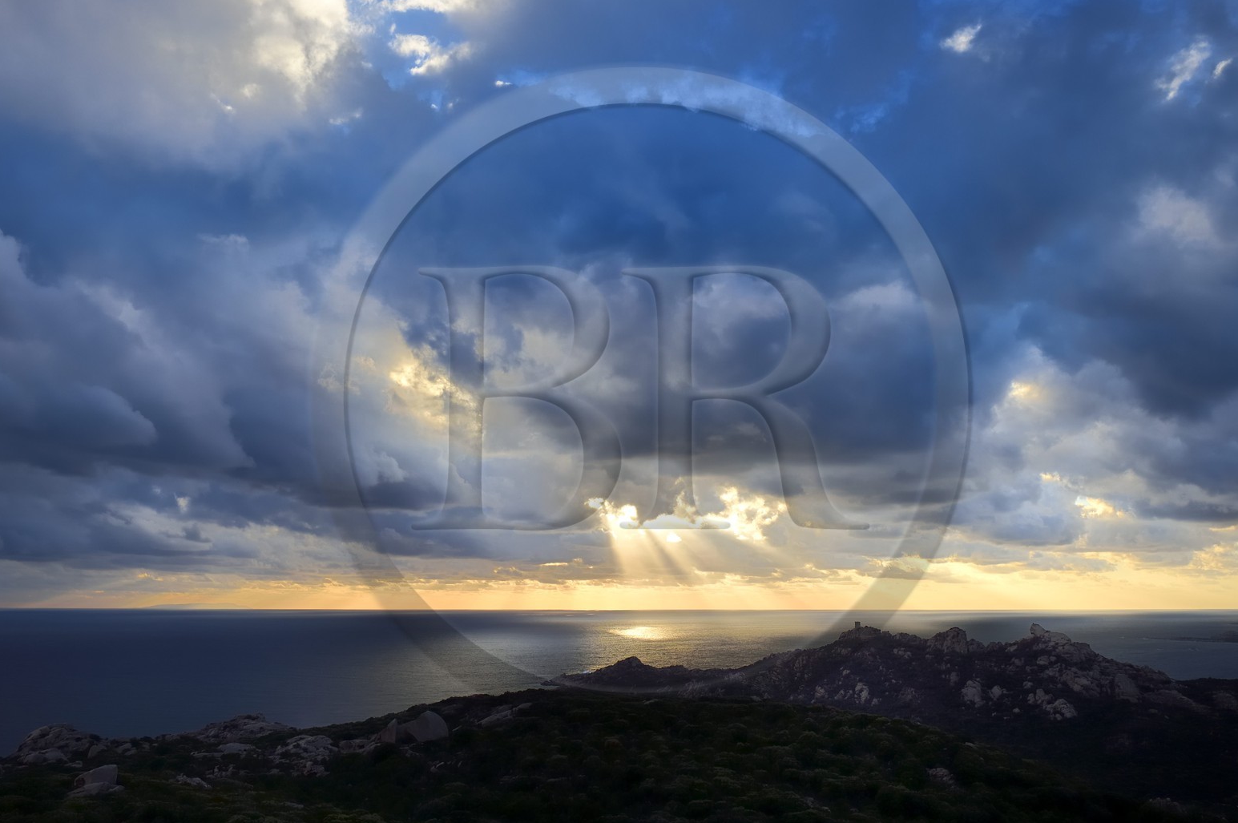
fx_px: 996
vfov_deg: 44.9
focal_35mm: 29
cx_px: 638
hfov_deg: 63.7
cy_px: 399
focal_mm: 28
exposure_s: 1/250
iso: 200
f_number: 10
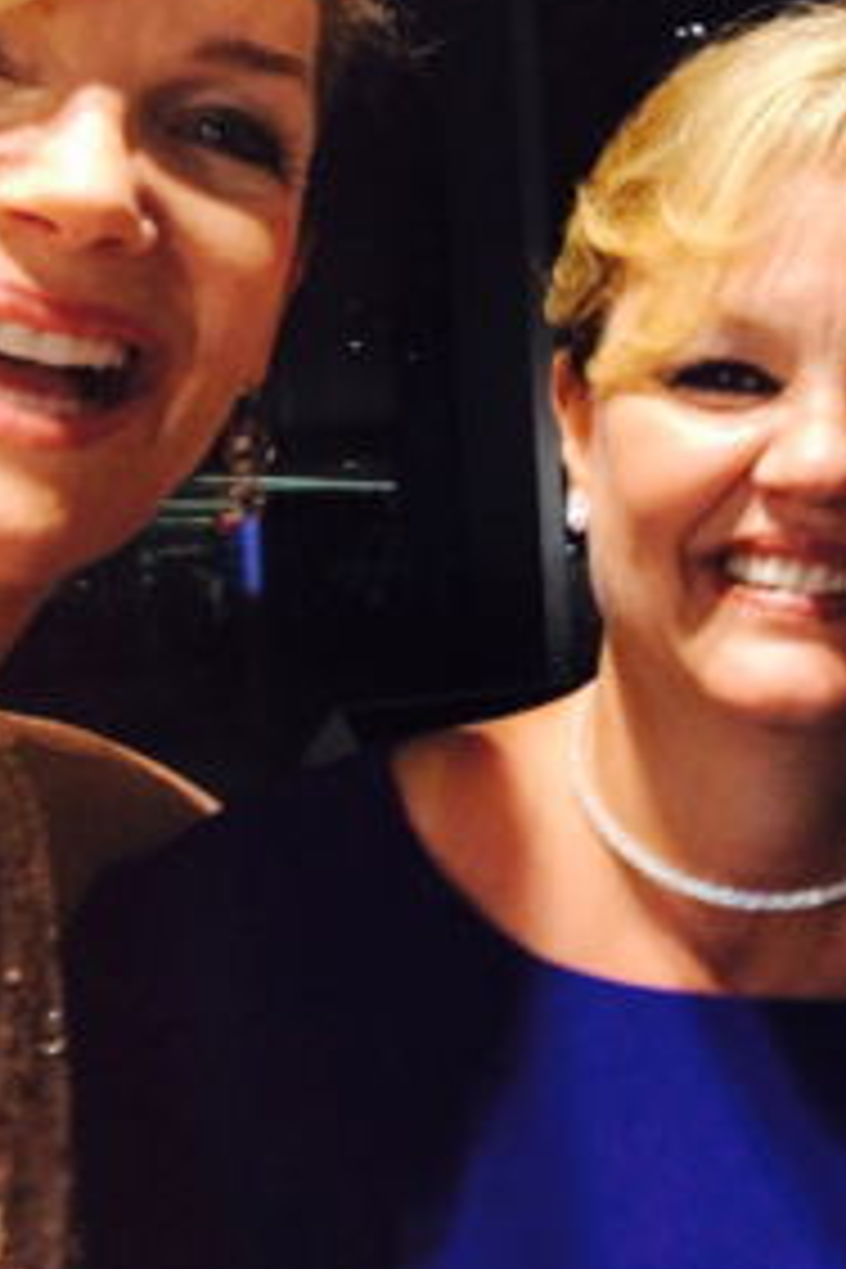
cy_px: 454
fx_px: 2080
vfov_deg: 33.7
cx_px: 1030
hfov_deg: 21.3
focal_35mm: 59
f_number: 2.2
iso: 125
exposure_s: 1/30
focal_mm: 2.87
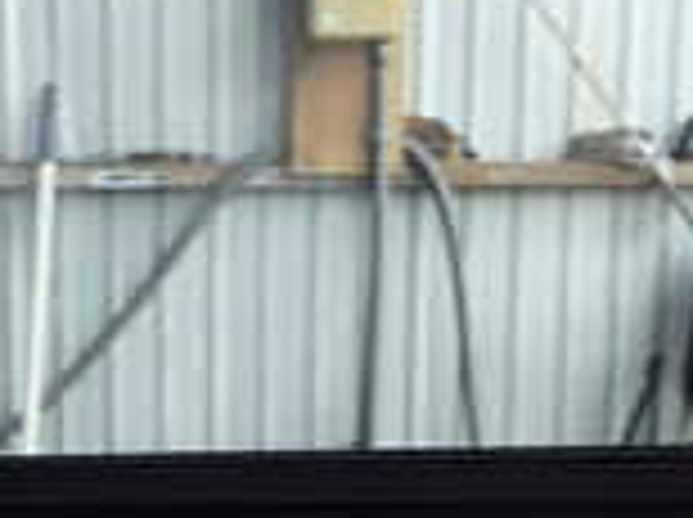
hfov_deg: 16.8
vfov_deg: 12.2
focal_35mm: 117
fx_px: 2339
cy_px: 698
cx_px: 225
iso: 100
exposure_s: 1/60
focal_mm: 5.4
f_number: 3.2
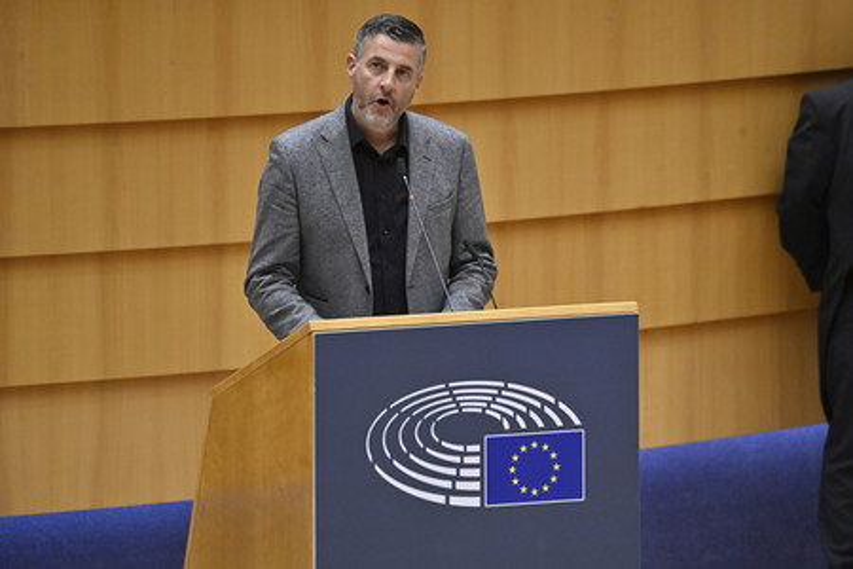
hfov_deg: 4.1
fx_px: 11846
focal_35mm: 500
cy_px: 284
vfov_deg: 2.7
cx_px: 426
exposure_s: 1/640
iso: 5000
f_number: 6
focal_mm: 500
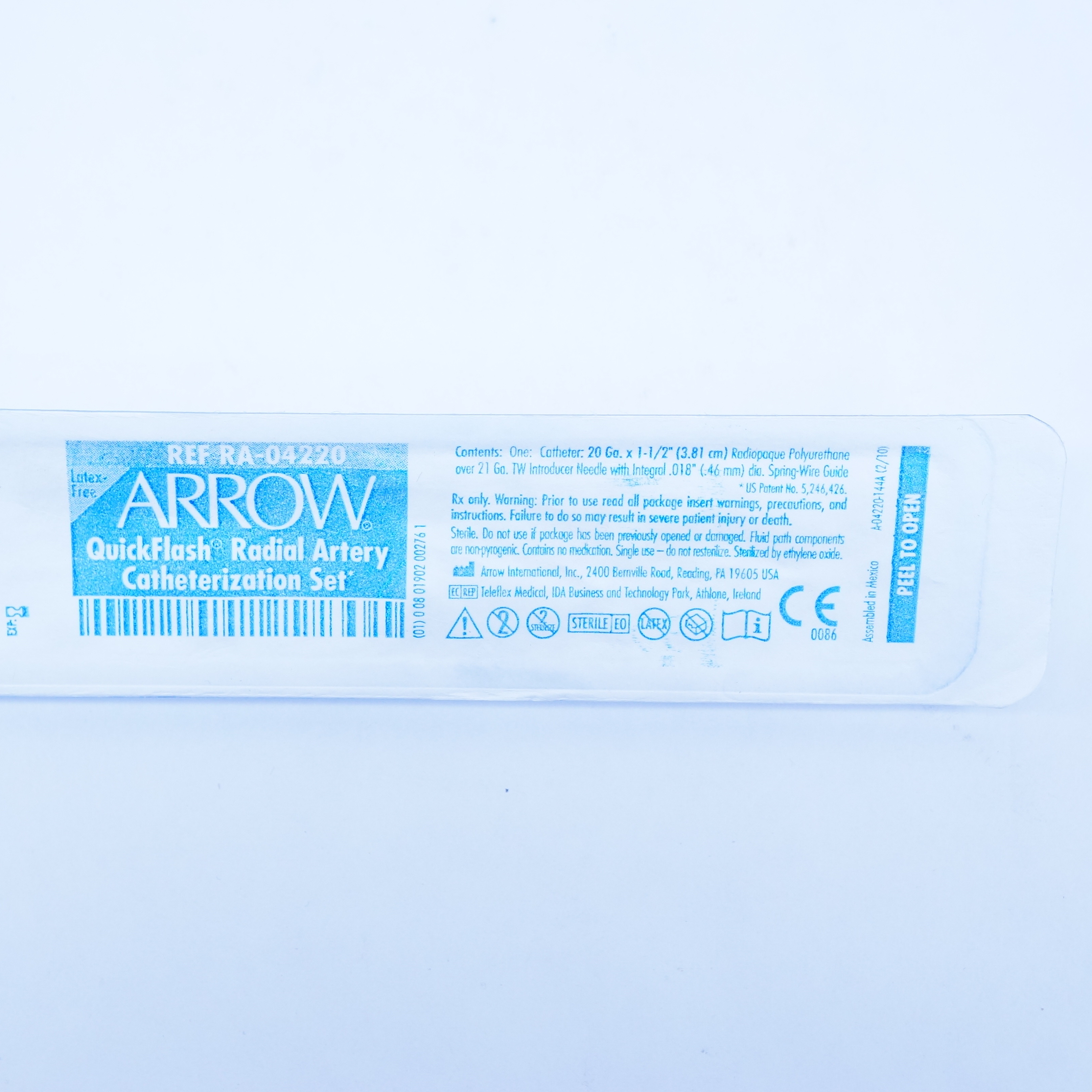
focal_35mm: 62
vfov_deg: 27.7
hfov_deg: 27.7
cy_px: 549
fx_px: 2213
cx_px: 429
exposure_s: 1/160
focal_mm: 32
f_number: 5.6
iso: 800
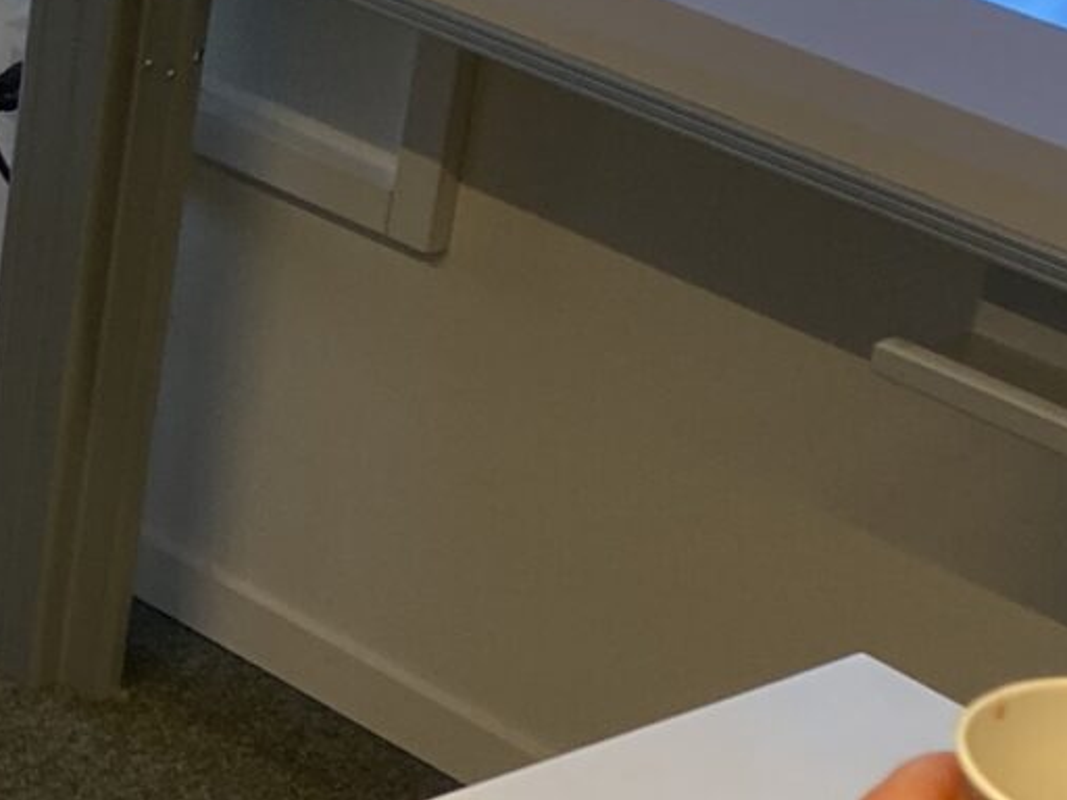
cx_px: -796
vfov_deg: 11.4
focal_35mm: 130
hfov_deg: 13.7
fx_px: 4007
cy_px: 369
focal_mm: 4.25
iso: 125
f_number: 1.8
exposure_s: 1/100
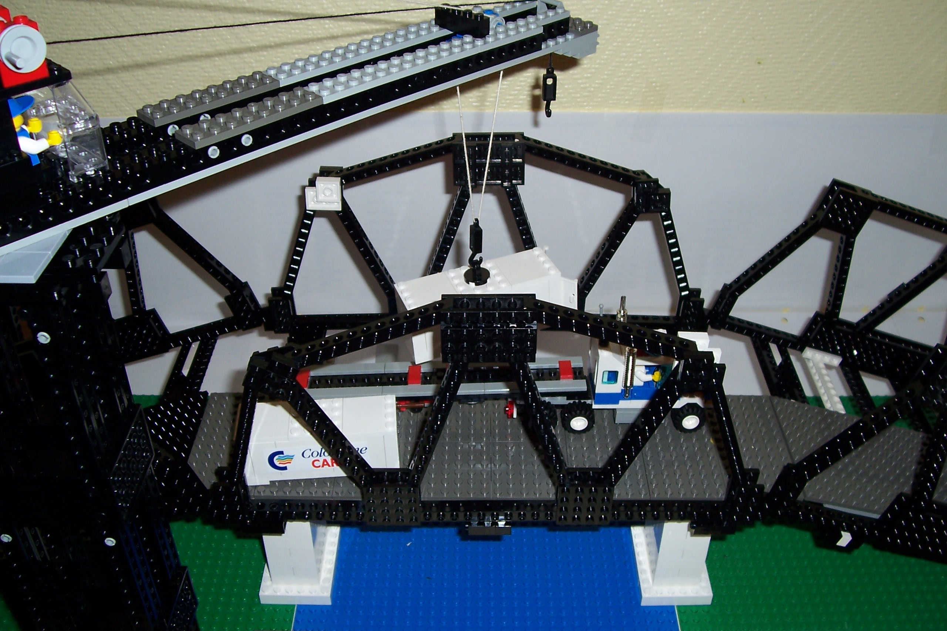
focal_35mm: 34
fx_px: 894
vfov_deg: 38.9
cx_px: 474
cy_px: 316
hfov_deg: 55.8
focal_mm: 5.6
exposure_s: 1/60
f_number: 2.7
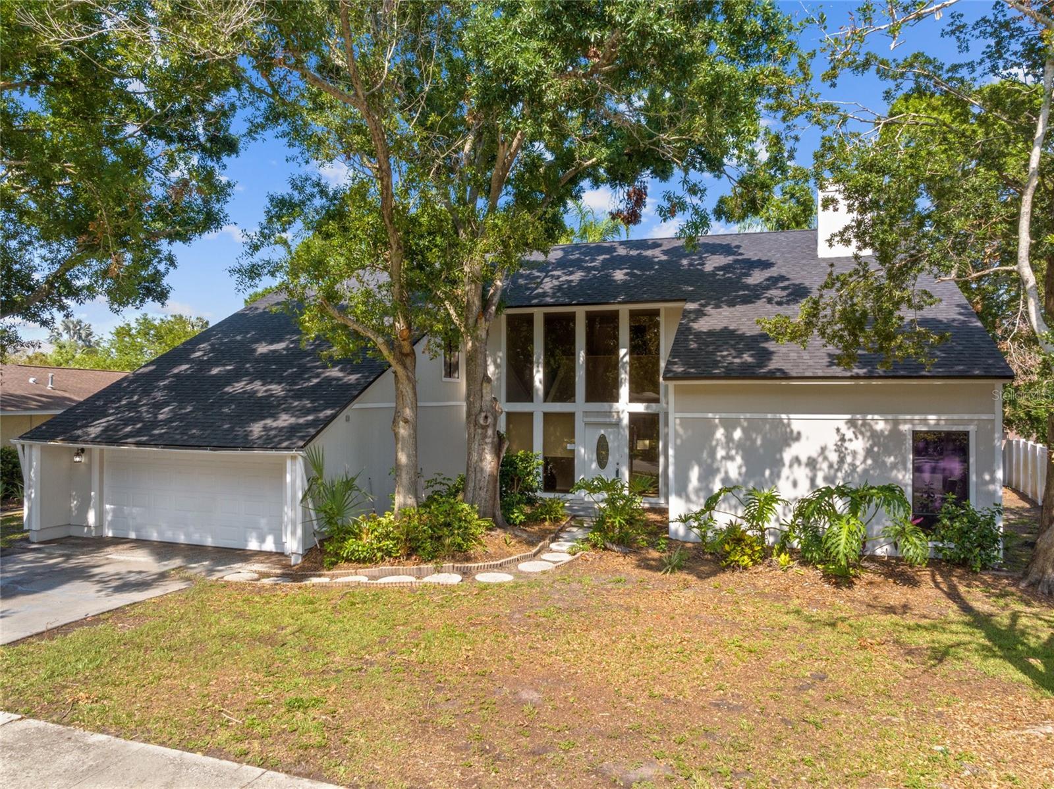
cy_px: 394
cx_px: 527
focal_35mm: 24
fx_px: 730
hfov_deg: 71.6
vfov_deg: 56.7
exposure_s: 1/10
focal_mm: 12.29
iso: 200
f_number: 11
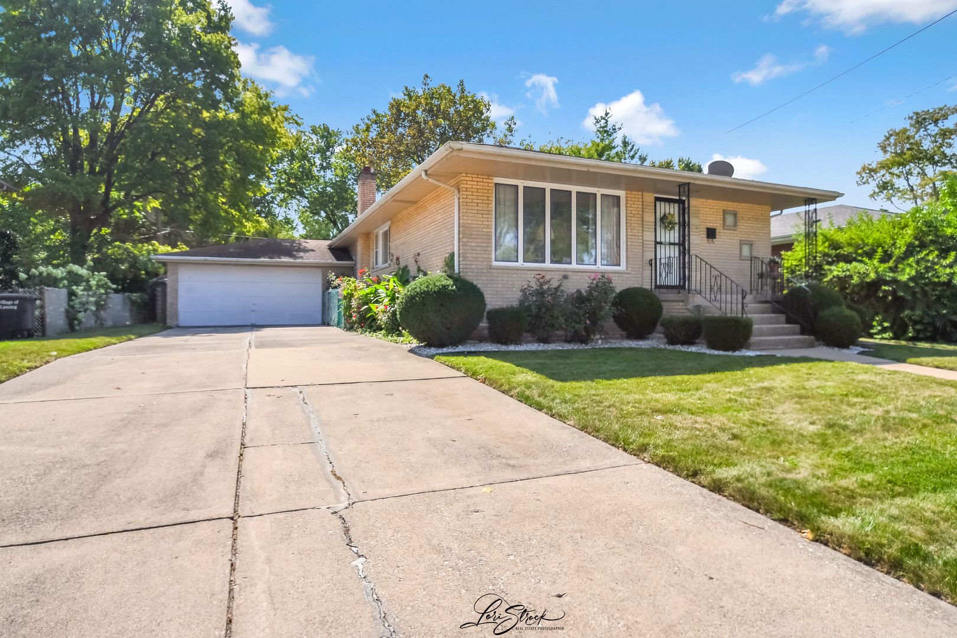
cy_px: 319
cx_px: 478
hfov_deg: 90.0
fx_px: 478
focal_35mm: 18
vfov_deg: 67.4
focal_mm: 12
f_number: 8
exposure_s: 1/5000
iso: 400
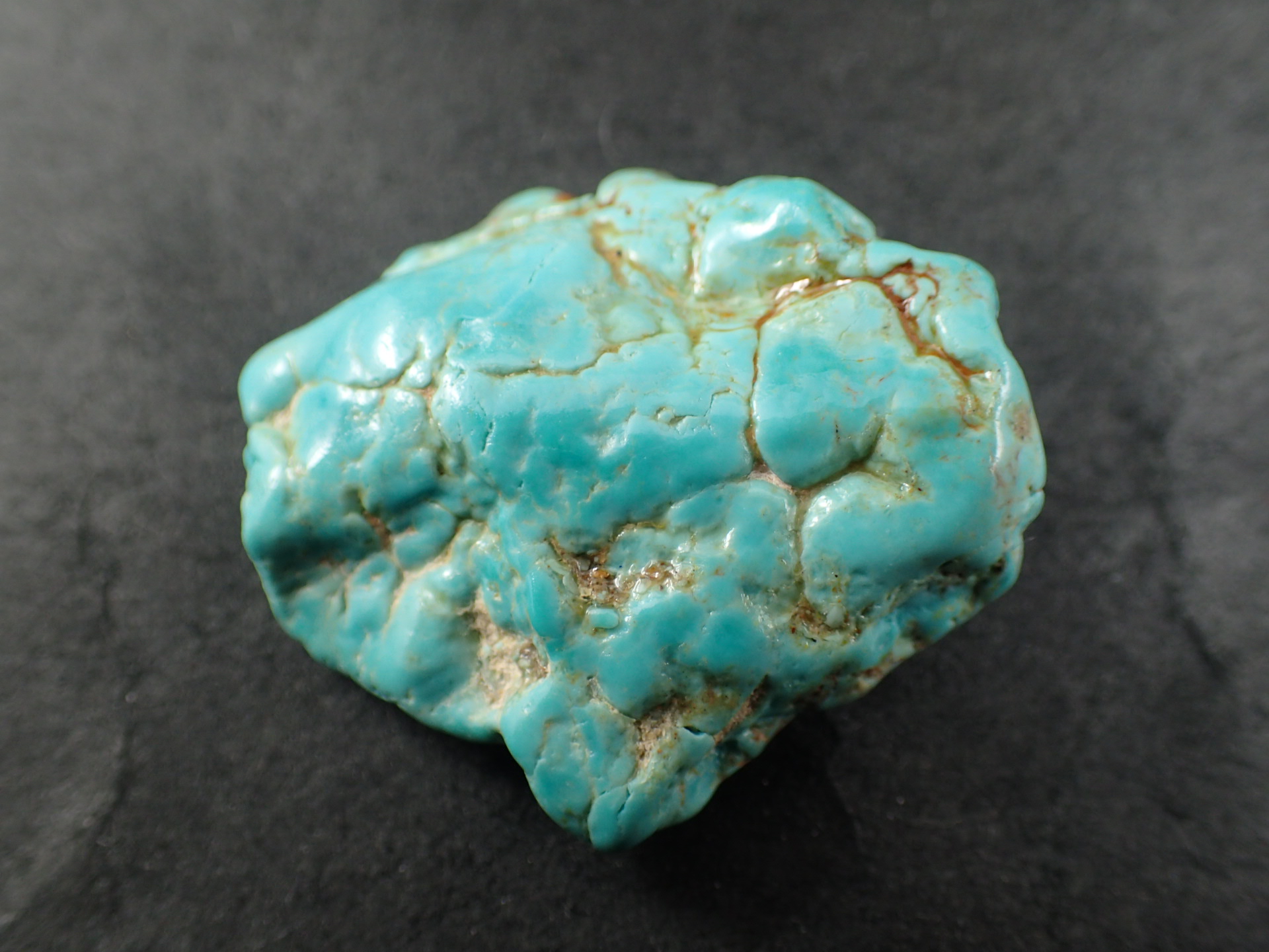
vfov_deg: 40.7
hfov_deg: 52.6
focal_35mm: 35
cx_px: 634
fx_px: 1283
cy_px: 476
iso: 160
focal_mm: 6.42
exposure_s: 1/125
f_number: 2.6
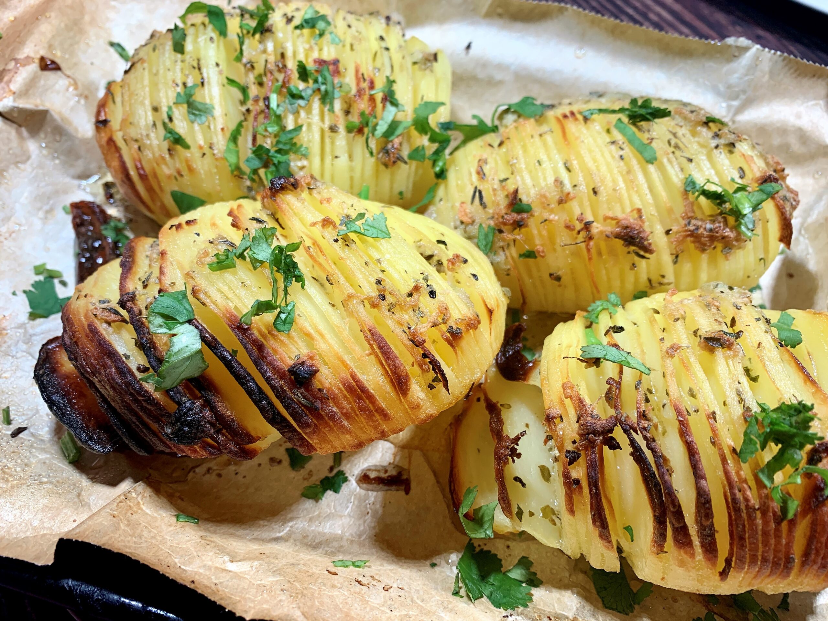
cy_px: 310
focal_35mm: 26
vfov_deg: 53.1
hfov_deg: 67.3
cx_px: 414
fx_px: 622
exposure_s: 1/121
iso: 40
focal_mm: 4.25
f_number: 1.8
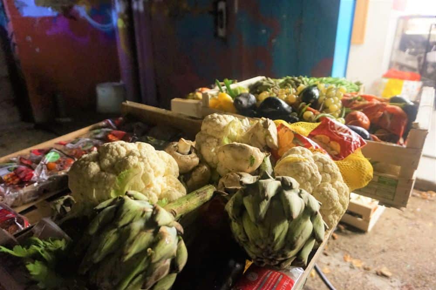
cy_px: 145
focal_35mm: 24
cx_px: 218
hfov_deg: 73.8
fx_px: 291
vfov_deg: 53.1
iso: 3200
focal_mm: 16
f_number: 3.5
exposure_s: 1/30
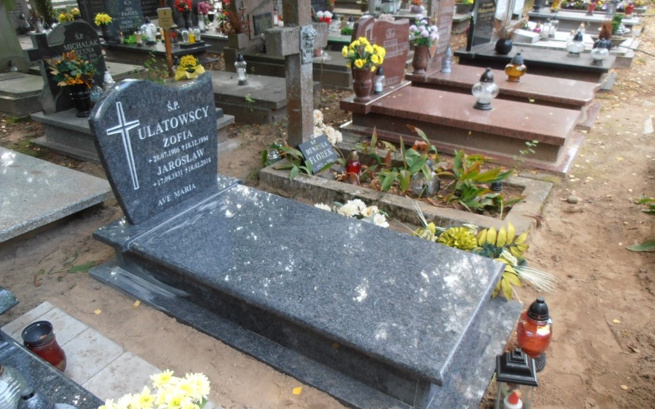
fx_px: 482
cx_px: 324
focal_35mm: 27
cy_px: 229
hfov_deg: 68.4
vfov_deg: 45.9
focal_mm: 4.2
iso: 80
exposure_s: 1/50
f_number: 3
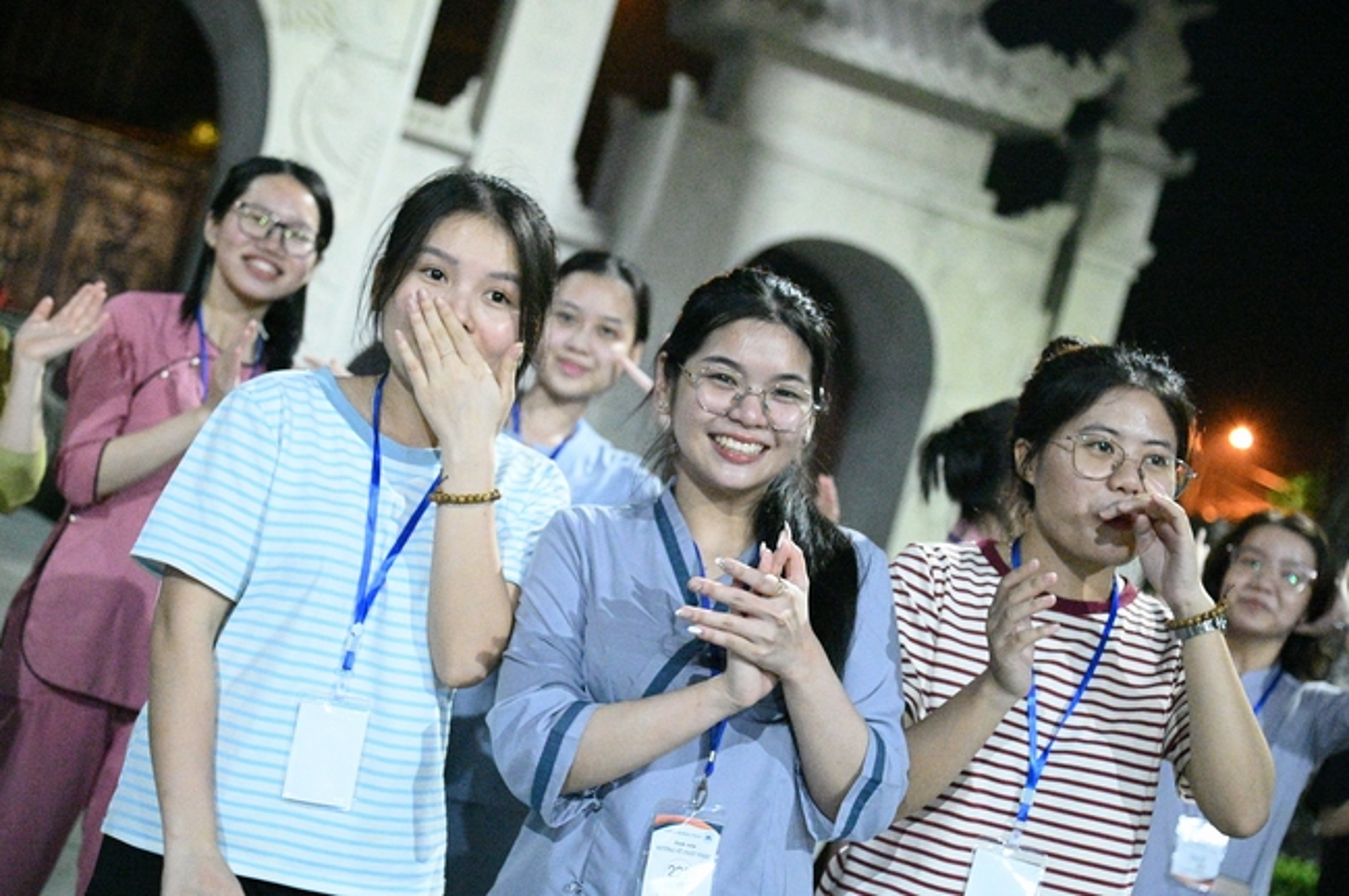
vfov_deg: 21.9
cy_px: 448
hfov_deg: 32.4
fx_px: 2321
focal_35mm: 62
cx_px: 674
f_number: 4
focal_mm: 62
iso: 51200
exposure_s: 1/320
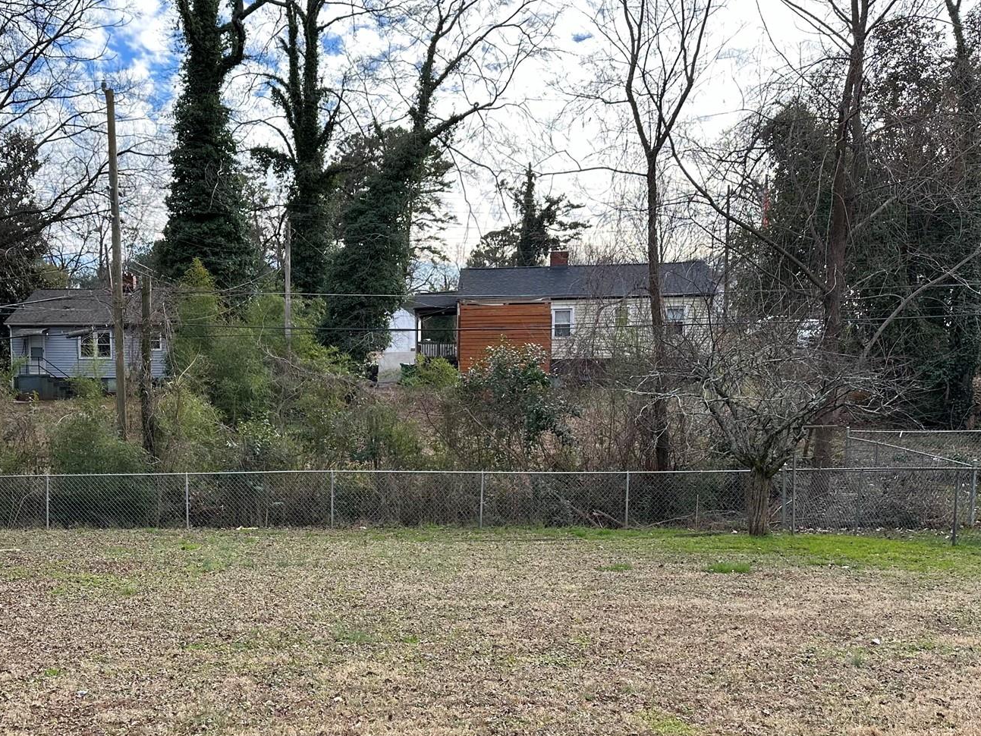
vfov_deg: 37.4
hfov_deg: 48.1
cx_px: 324
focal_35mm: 38
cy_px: 485
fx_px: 1077
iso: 80
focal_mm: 6.86
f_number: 1.78
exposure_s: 1/927
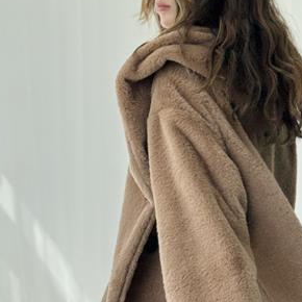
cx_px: 183
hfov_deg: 22.2
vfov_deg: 22.2
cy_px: 181
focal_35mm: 78
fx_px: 770
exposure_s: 1/802
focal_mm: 6.76
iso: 64
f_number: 1.78
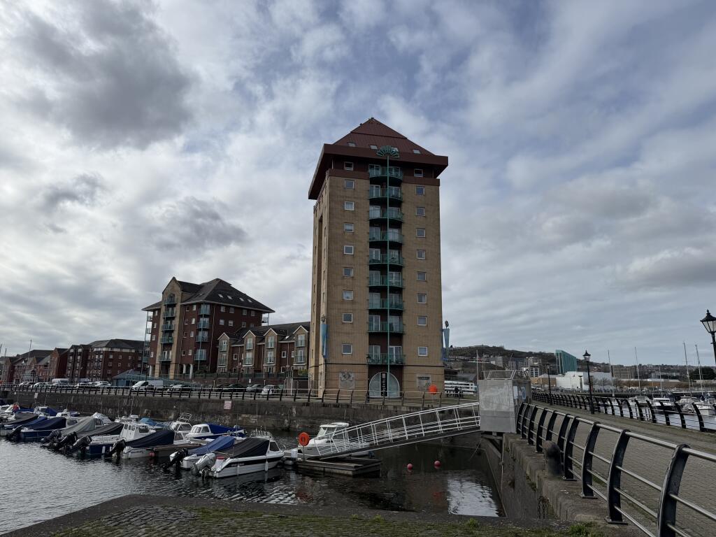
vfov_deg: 56.8
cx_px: 358
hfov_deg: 71.6
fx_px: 496
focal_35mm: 24
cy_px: 268
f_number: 1.78
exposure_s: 1/8130
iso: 80
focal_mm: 6.76
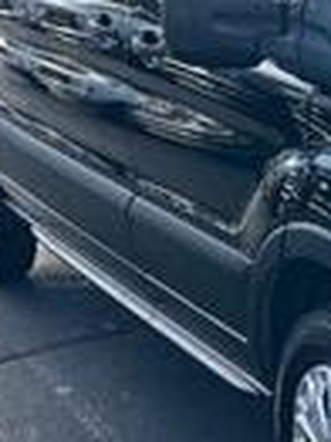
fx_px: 1277
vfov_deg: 19.6
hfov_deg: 13.7
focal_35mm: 100
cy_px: 138
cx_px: 530
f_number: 1.5
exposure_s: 1/1048
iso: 50
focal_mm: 5.7
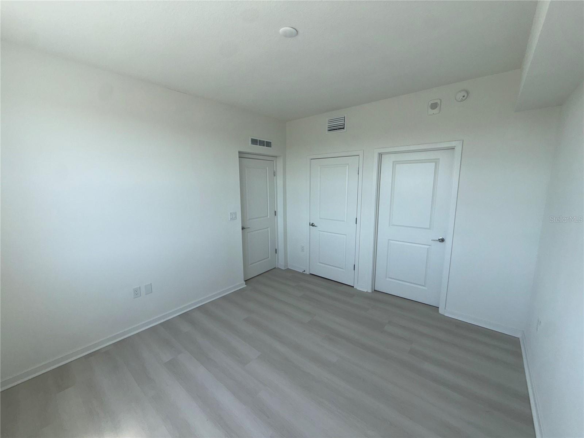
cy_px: 219
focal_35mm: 14
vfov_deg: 85.7
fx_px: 236
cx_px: 292
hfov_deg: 102.1
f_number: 2.2
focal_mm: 2.22
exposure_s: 1/122
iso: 20
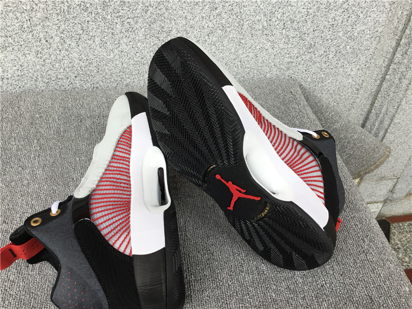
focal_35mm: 31
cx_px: 206
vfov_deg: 45.4
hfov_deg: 58.4
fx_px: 369
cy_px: 154
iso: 25
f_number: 2.4
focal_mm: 3.3
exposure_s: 1/103
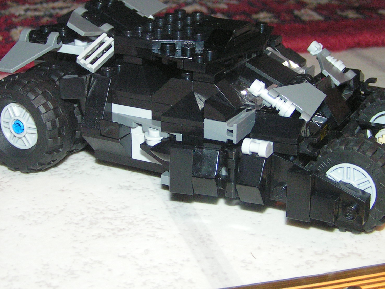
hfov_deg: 28.6
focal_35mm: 68
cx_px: 196
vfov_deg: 21.6
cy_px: 101
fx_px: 756
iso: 200
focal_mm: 7.4
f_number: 2.8
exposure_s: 1/50
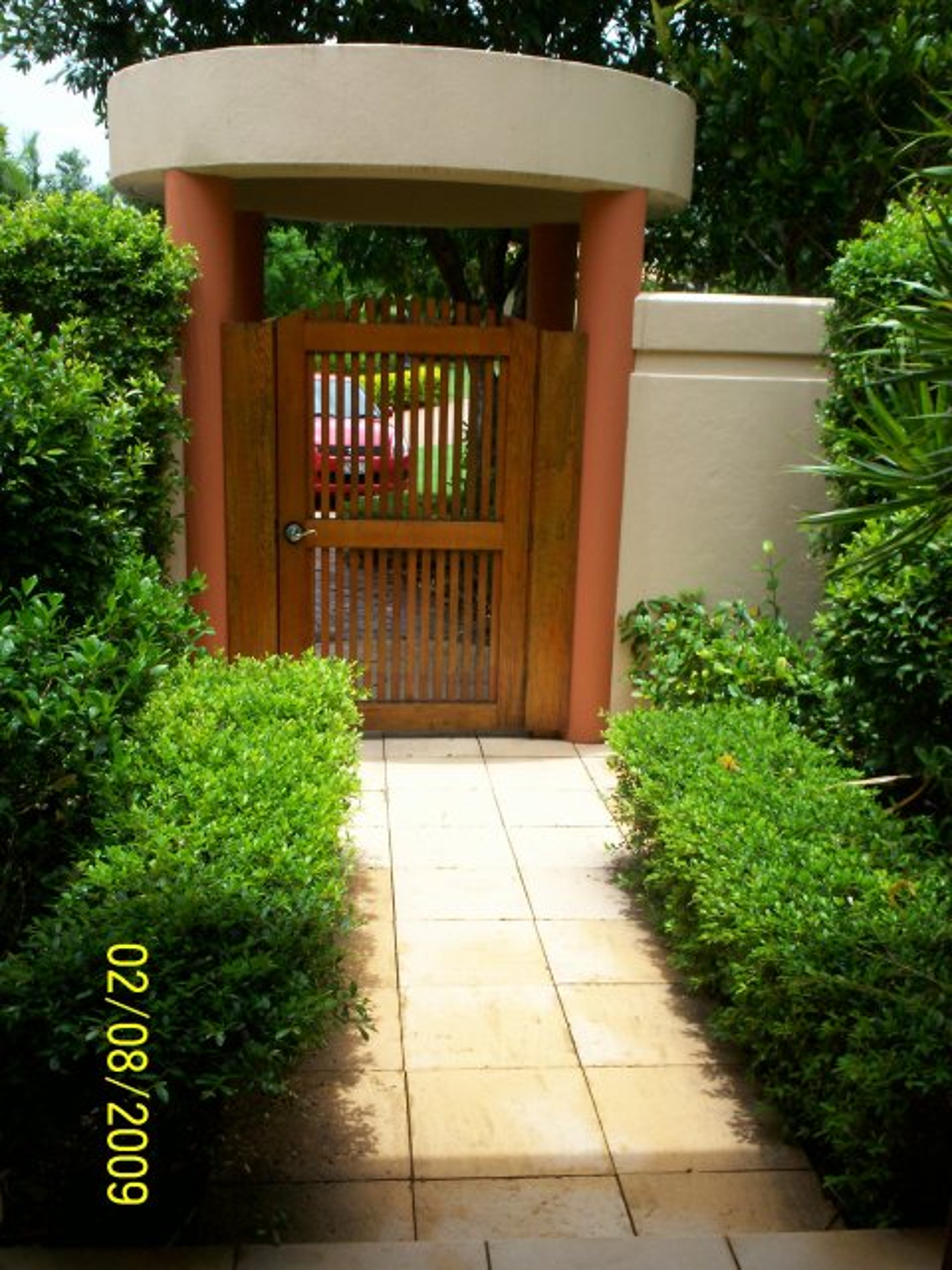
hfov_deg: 39.7
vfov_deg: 51.4
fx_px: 1320
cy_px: 635
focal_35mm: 36
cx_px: 476
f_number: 4.5
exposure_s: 1/422
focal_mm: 5.9
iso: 100
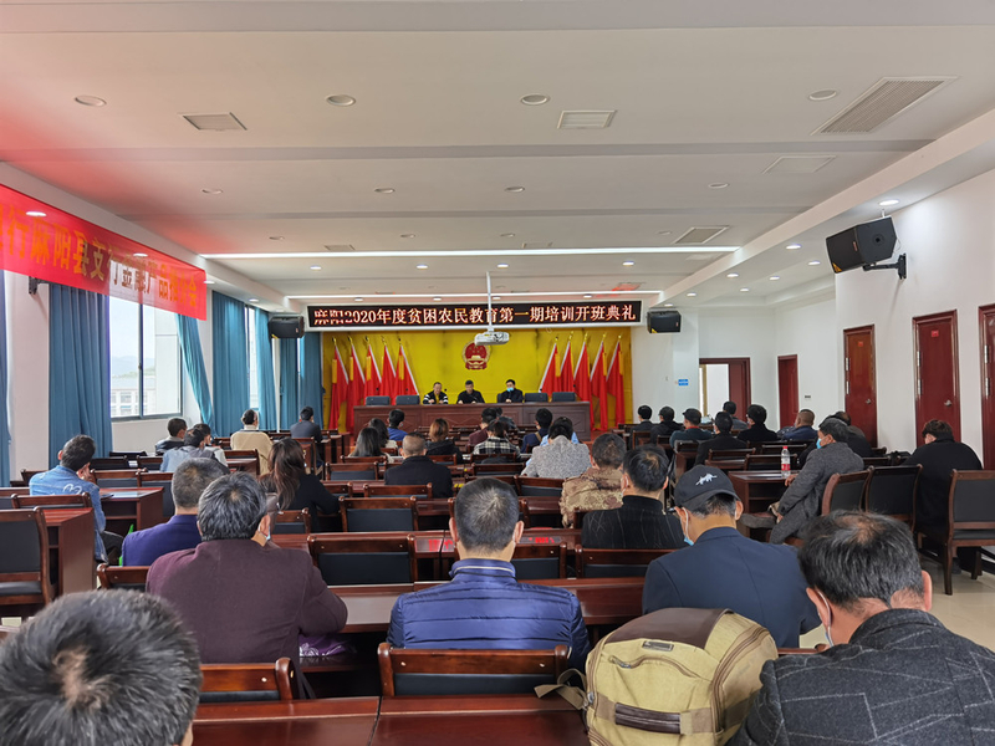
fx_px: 776
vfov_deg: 51.4
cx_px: 498
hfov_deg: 65.3
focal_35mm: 27
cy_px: 373
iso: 50
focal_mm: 6.71
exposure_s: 1/92.6
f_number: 1.9
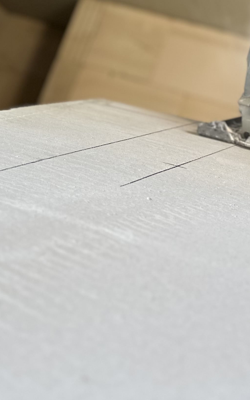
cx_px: 168
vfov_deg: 30.9
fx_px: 687
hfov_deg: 20.6
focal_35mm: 63
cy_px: 33
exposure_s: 1/121
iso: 80
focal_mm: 6.86
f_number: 1.78
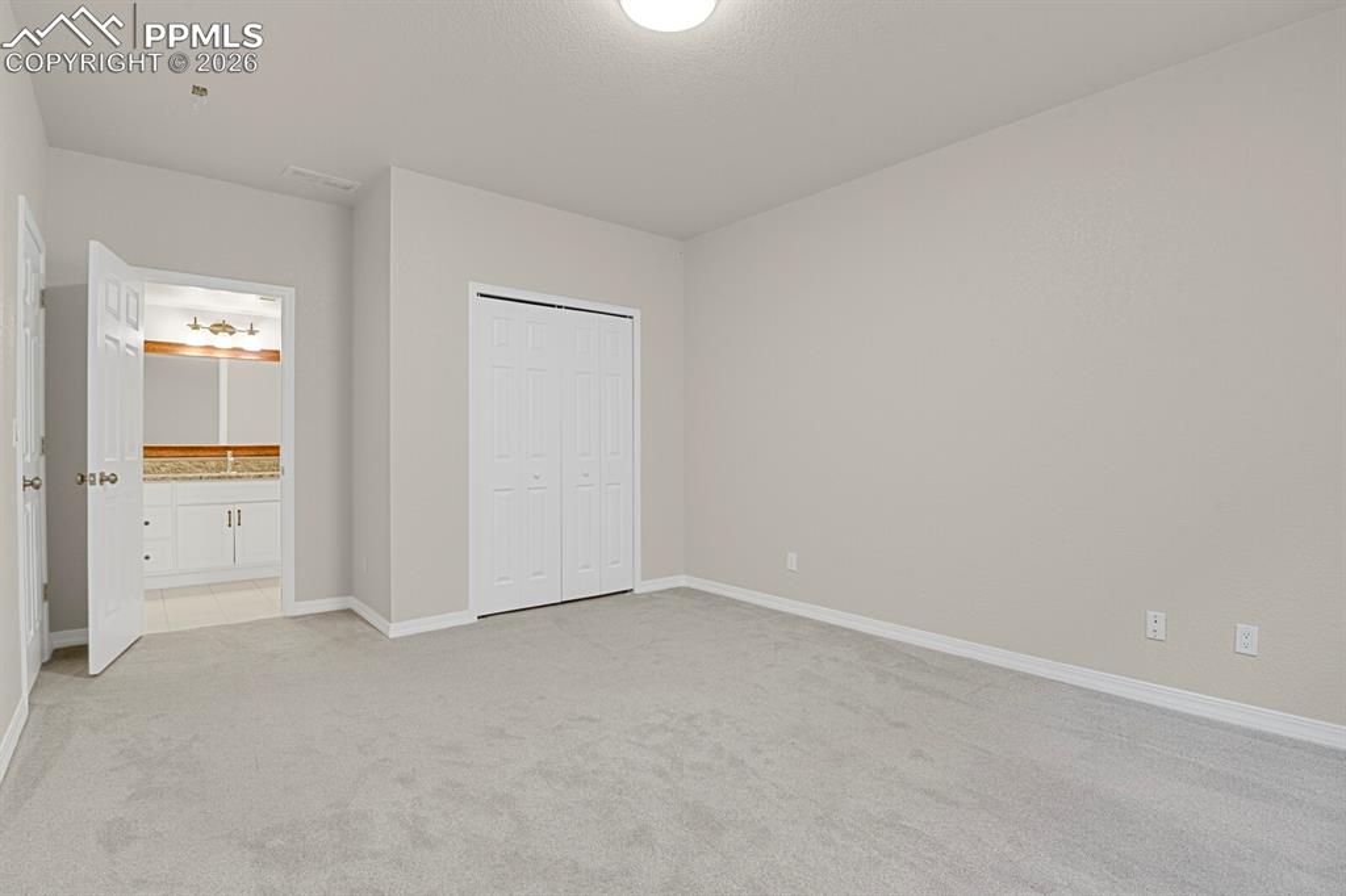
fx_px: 635
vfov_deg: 70.4
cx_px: 673
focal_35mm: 17
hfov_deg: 93.3
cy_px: 448
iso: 250
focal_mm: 17
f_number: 8
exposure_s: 6
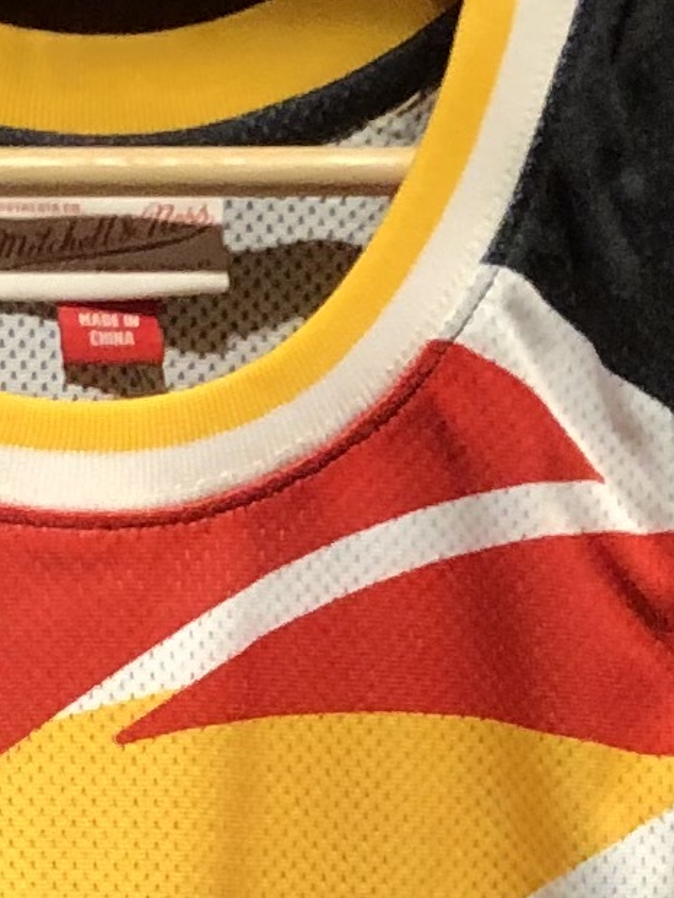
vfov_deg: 10.6
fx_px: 4725
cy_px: 1212
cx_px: 119
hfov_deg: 8.1
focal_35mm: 182
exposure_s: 1/30
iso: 40
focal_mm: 3.99
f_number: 1.8
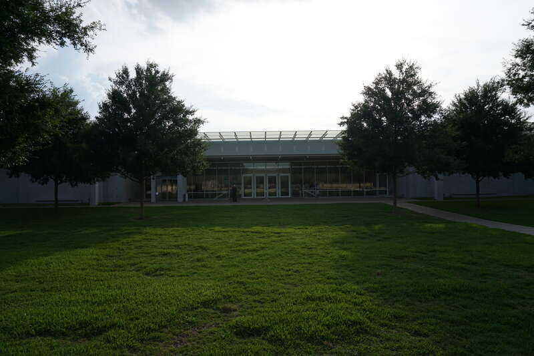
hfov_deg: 73.8
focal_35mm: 24
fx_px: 356
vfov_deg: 53.1
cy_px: 178
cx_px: 267
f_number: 7.1
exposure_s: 1/250
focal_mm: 16
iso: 100
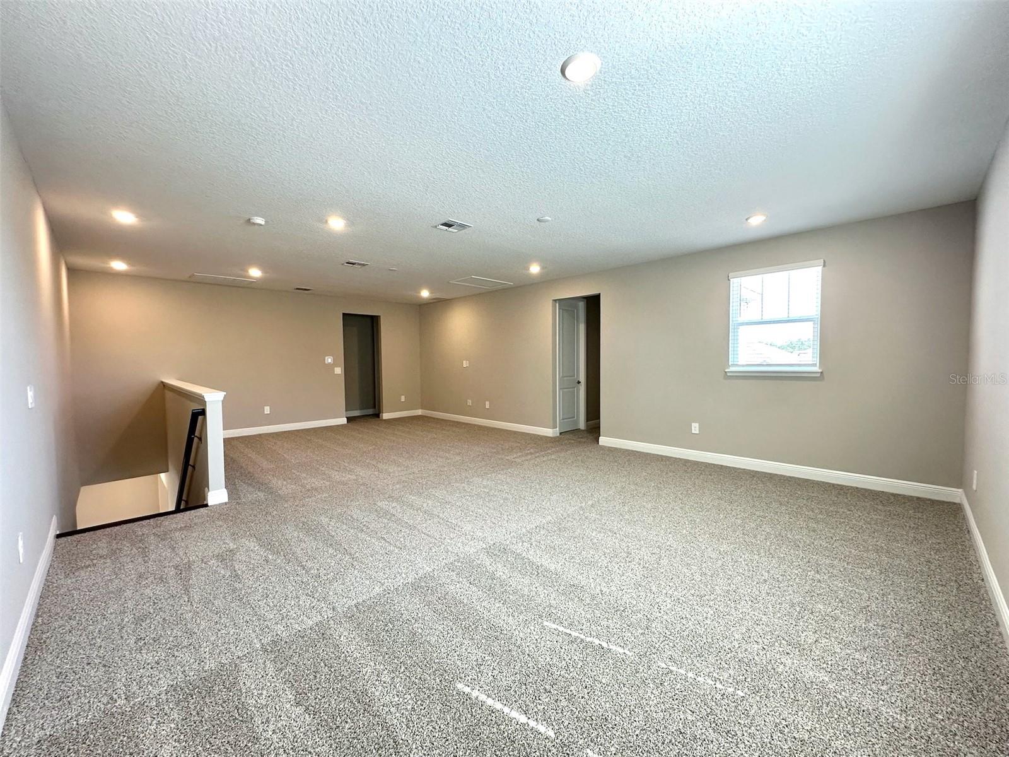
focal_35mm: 14
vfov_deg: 85.7
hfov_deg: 102.1
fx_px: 408
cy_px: 378
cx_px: 504
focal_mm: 2.22
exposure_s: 1/120
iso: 200
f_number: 2.2
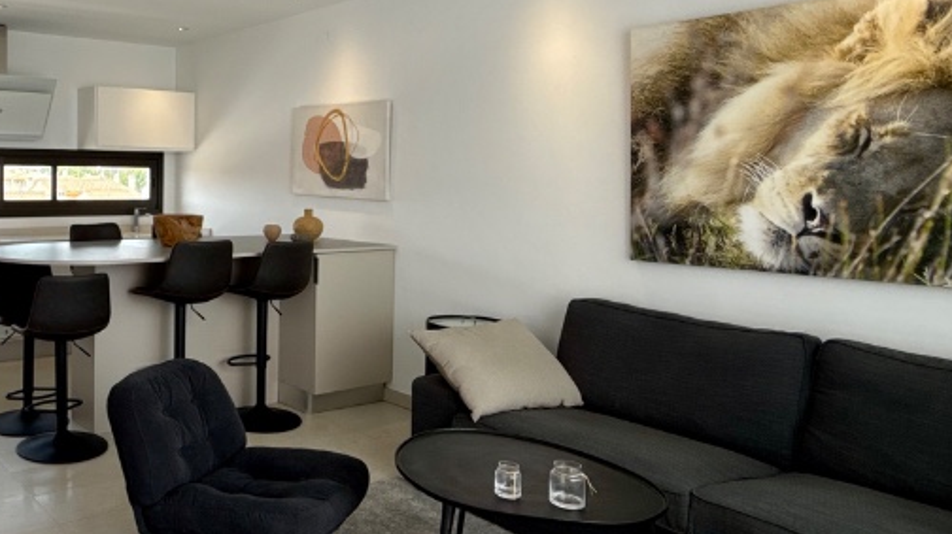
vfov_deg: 37.5
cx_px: 183
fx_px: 782
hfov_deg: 57.7
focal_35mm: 31
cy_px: 204
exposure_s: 1/190
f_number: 2.2
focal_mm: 2.22
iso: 64
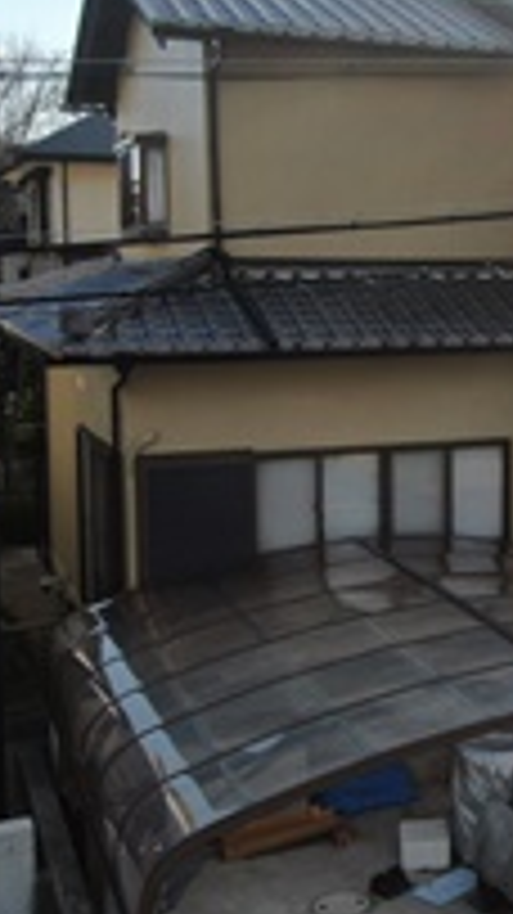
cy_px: 369
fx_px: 1453
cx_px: 648
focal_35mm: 60
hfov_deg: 18.7
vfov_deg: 34.8
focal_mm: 5.45
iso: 100
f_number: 3.1
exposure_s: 1/1000
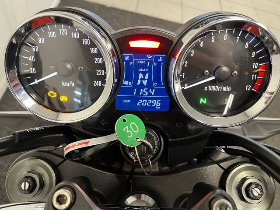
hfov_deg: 67.3
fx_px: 210
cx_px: 140
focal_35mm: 26
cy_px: 105
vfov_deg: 53.1
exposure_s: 1/50
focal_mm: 5.1
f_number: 1.6
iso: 320
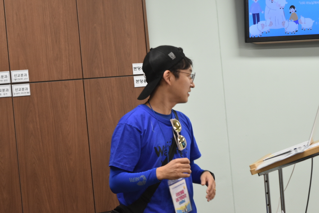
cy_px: 106
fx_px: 731
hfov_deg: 24.6
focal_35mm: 82
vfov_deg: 16.6
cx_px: 160
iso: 1100
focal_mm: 55
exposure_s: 1/60
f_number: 5.6
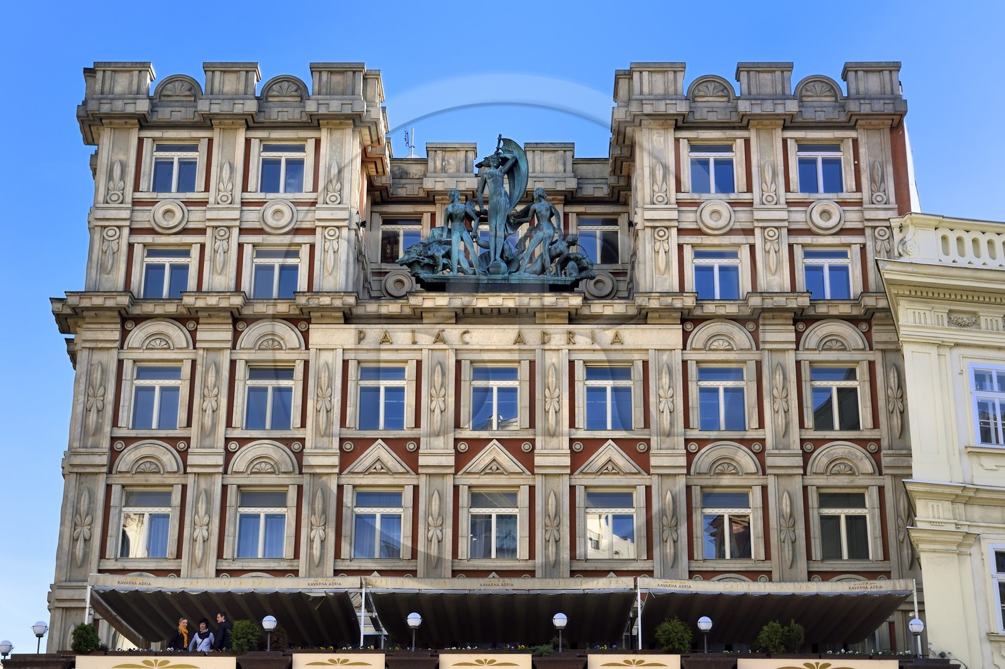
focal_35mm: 60
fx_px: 1675
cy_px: 334
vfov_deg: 22.6
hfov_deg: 33.4
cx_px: 502
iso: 200
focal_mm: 60
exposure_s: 1/320
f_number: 8
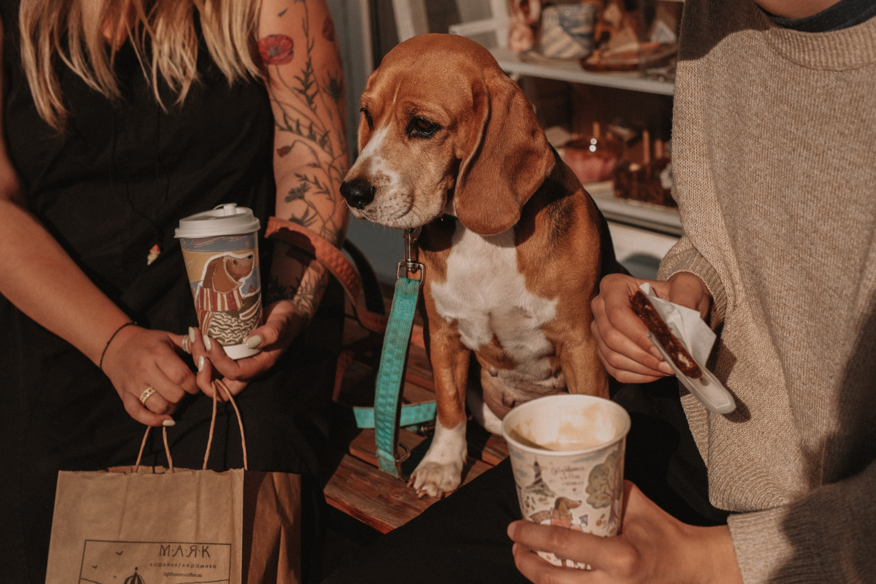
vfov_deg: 29.9
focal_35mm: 45
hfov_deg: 43.6
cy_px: 292
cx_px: 438
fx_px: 1095
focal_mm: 30
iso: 250
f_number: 3.2
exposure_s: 1/8000
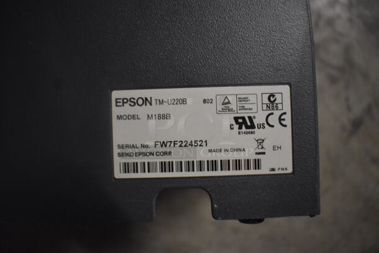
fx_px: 285
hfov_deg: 67.3
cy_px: 126
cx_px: 190
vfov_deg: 48.0
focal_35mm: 27
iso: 3600
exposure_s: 1/125
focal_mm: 18
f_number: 3.5
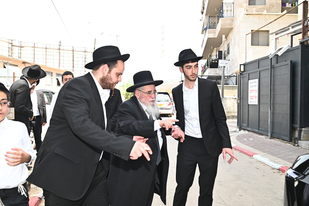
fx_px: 275
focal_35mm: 32
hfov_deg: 58.7
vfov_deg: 41.1
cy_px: 103
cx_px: 154
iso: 250
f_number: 5.6
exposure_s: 1/200
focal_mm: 32
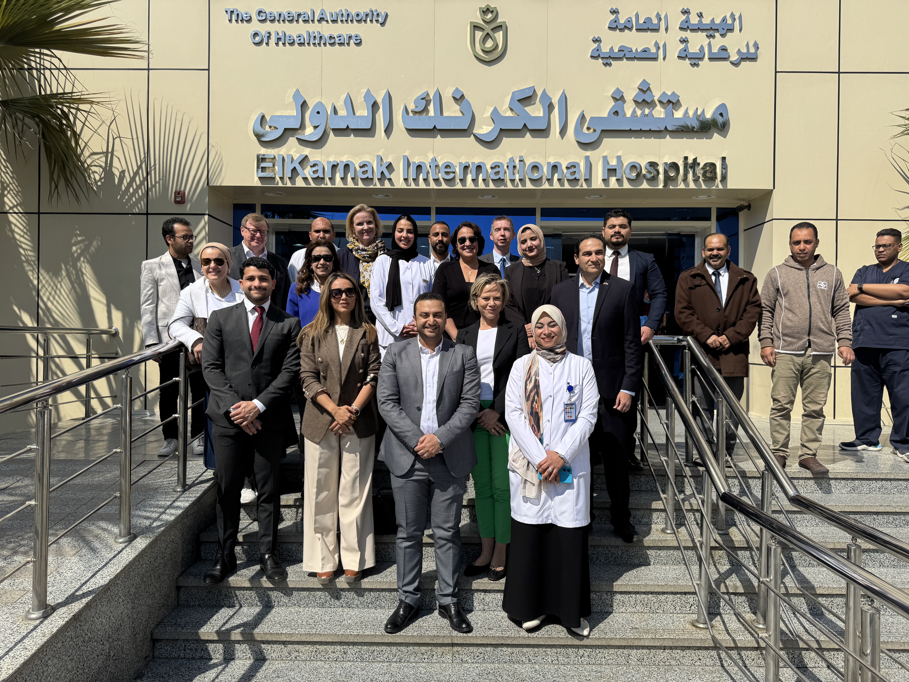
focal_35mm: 24
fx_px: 630
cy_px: 341
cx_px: 454
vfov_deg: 56.8
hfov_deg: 71.6
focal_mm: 6.76
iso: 80
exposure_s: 1/5348
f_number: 1.78
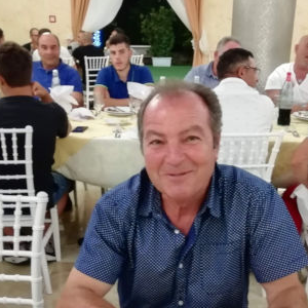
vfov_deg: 36.2
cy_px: 220
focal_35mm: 46
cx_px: 171
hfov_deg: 36.7
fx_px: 463
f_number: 2.2
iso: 400
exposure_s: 1/16.7
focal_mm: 3.46
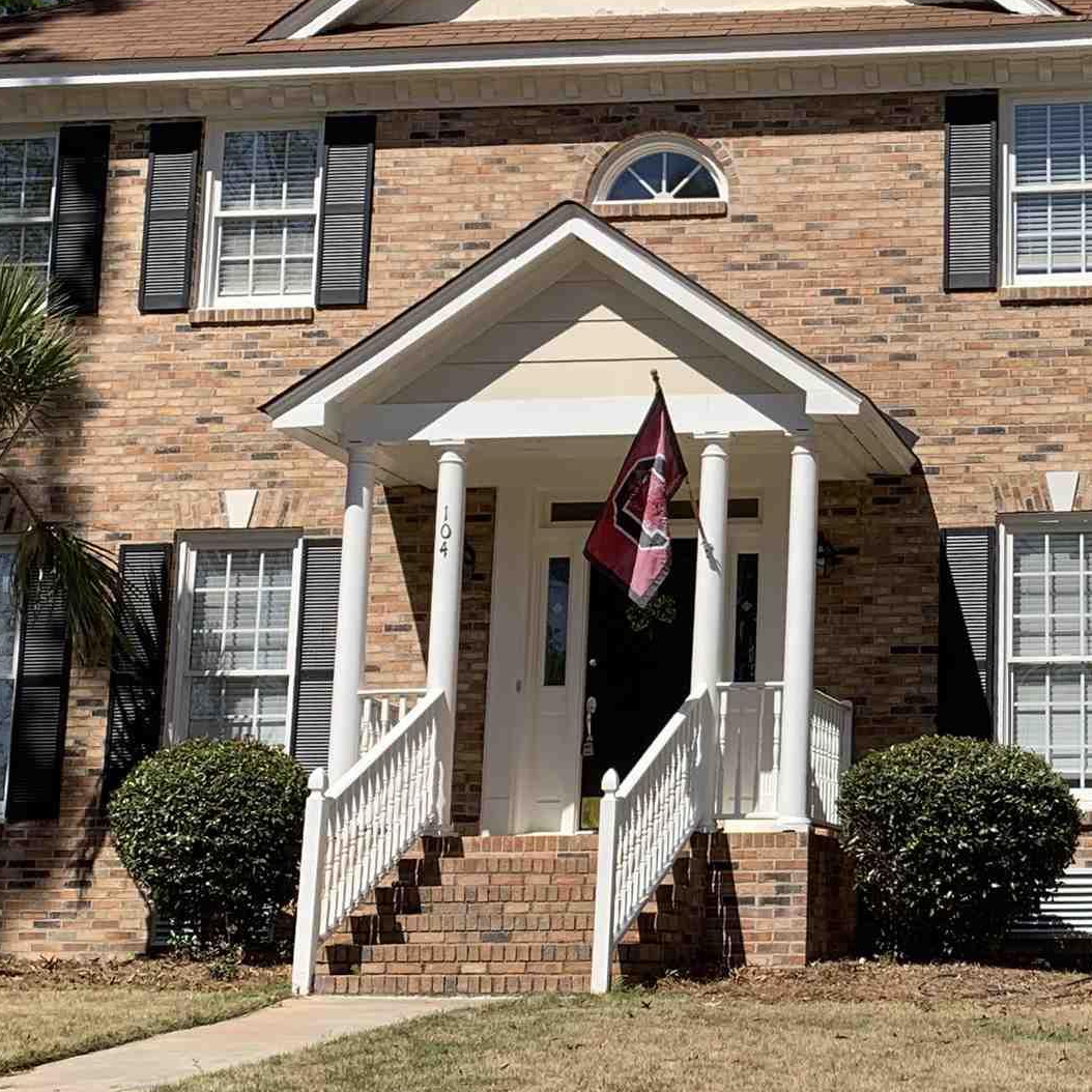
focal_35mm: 67
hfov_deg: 24.4
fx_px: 2391
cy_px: 537
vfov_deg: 25.7
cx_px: 1121
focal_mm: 4.25
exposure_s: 1/2611
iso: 25
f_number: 1.8
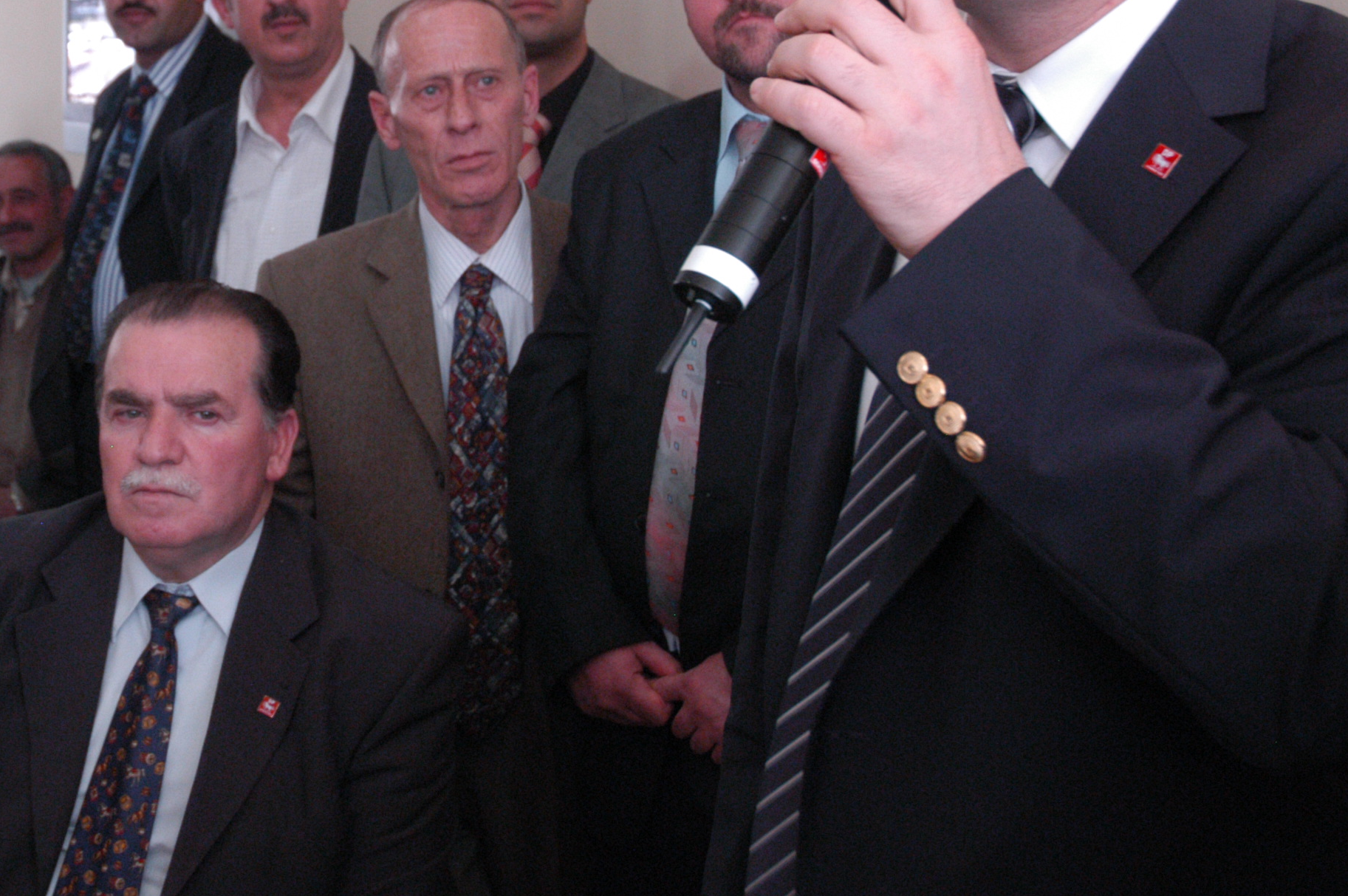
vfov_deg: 21.7
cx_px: 400
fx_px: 2313
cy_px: 206
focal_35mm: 62
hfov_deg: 32.1
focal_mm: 25
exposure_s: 1/100
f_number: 5.6
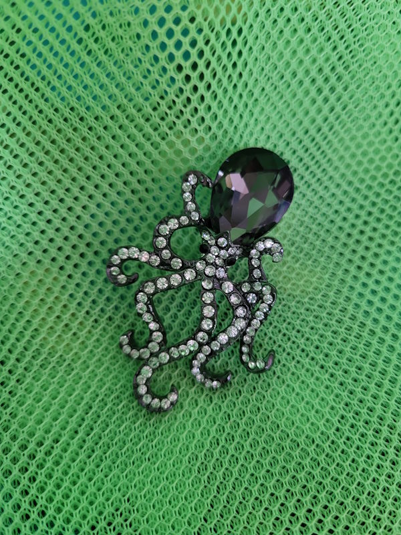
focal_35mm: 26
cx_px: 200
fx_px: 402
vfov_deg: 67.3
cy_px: 268
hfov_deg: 53.1
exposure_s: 1/50
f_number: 1.8
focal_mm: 5.4
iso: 200
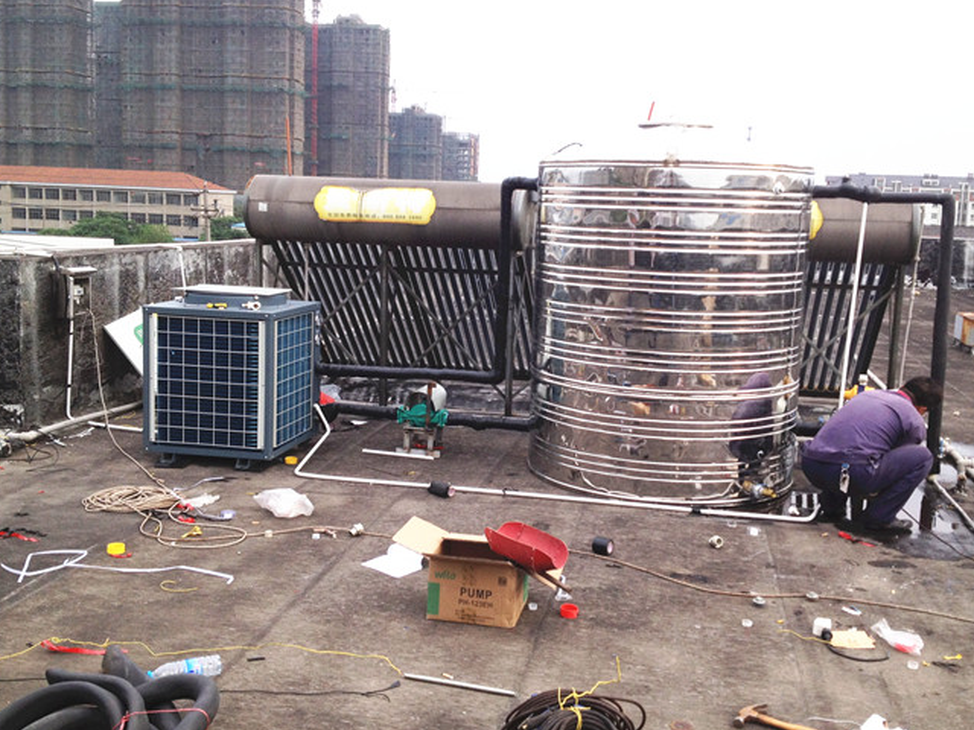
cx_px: 511
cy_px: 336
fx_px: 1154
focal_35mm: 41
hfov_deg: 45.8
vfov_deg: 35.1
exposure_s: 1/536
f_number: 2.4
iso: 64
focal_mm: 4.28
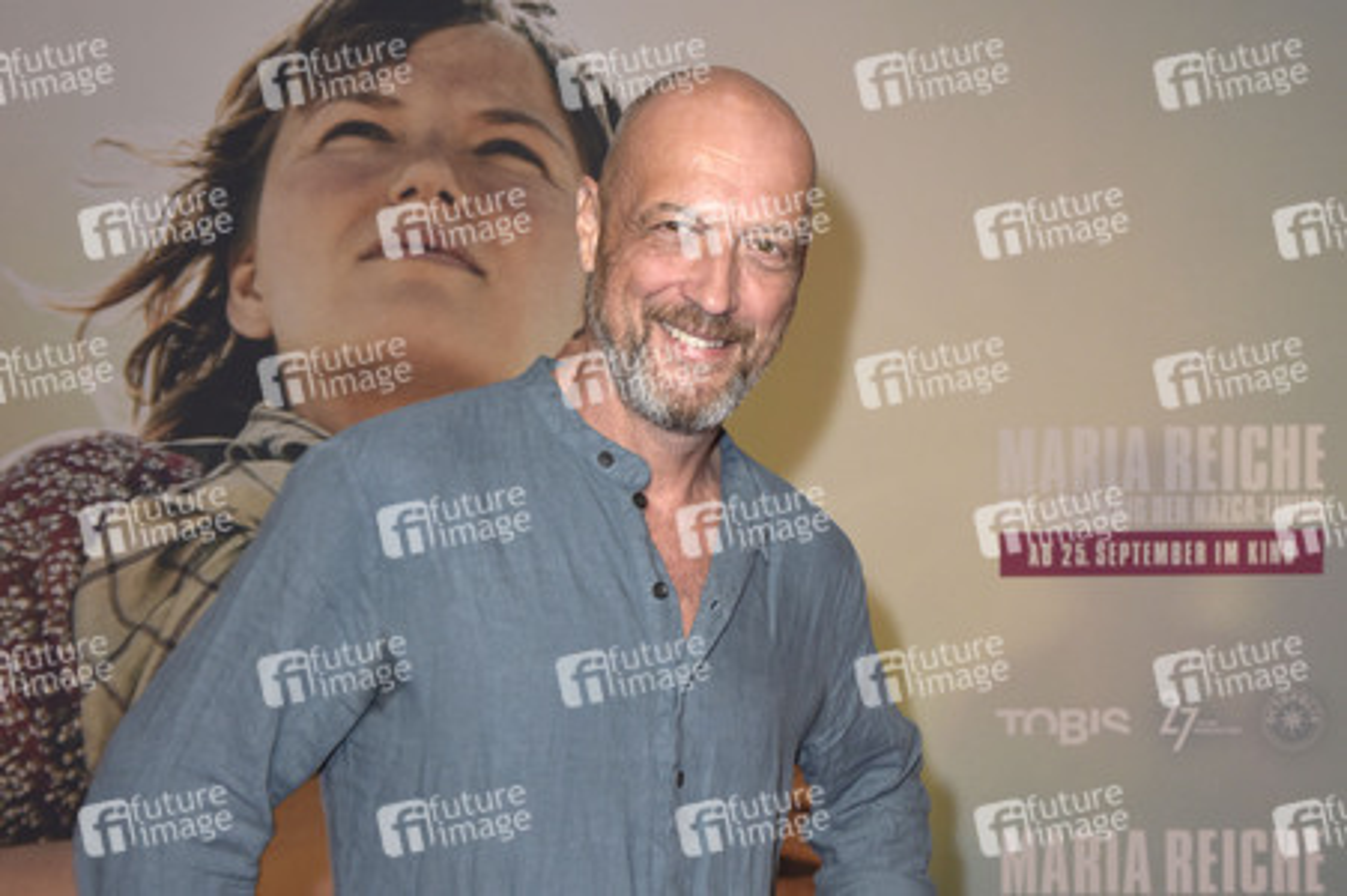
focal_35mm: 45
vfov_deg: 29.8
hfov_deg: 43.6
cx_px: 674
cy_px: 448
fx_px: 1682
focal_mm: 45
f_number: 5.6
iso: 800
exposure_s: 1/200
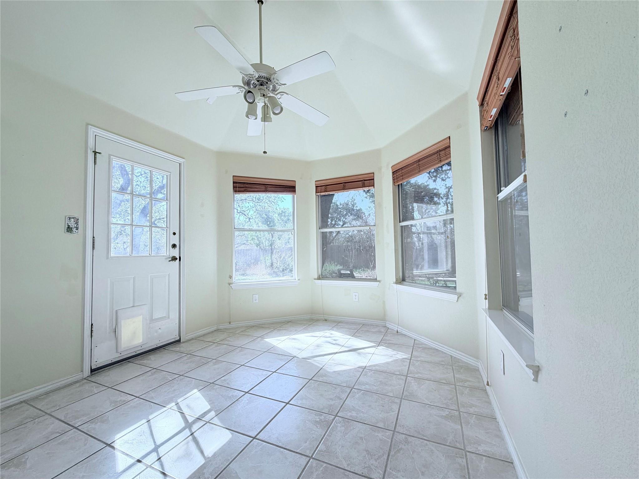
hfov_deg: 102.1
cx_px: 320
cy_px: 240
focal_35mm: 14
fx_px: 258
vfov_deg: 85.7
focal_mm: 2.22
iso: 64
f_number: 2.2
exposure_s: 1/120
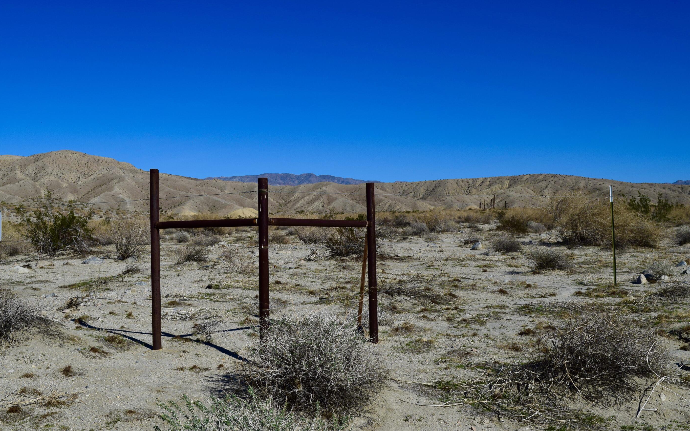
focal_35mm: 46
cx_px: 333
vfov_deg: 28.0
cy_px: 235
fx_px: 865
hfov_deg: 43.5
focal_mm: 28
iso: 200
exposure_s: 1/1000
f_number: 10
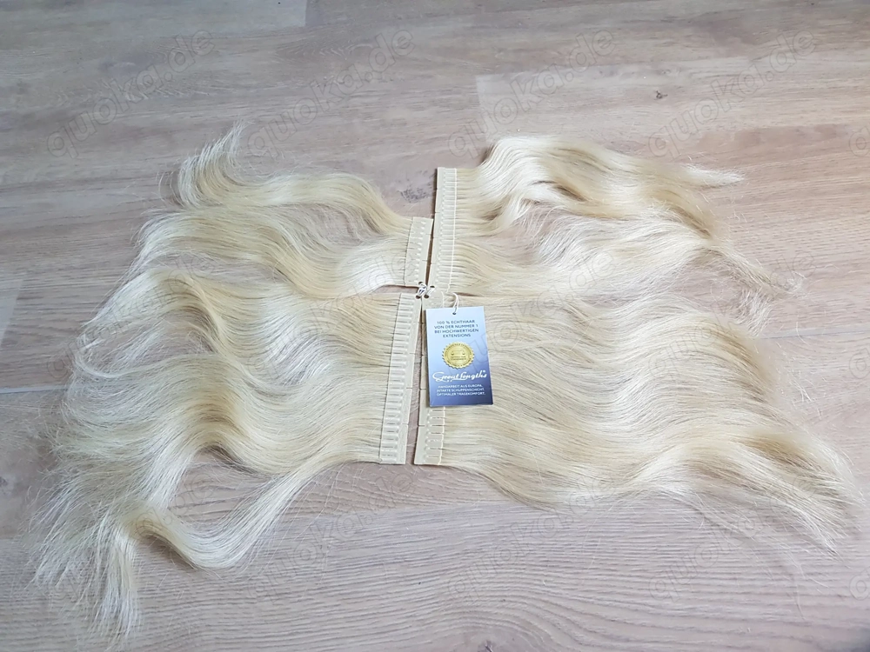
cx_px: 435
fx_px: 653
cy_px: 326
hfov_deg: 67.3
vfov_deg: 53.1
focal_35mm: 26
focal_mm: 4.2
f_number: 1.7
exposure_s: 1/33
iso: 200
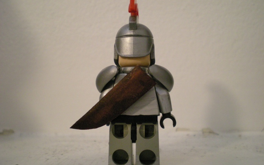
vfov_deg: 31.2
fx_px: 295
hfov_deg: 48.2
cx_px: 133
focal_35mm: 41
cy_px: 87
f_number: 3.1
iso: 401
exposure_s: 1/8
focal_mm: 6.3
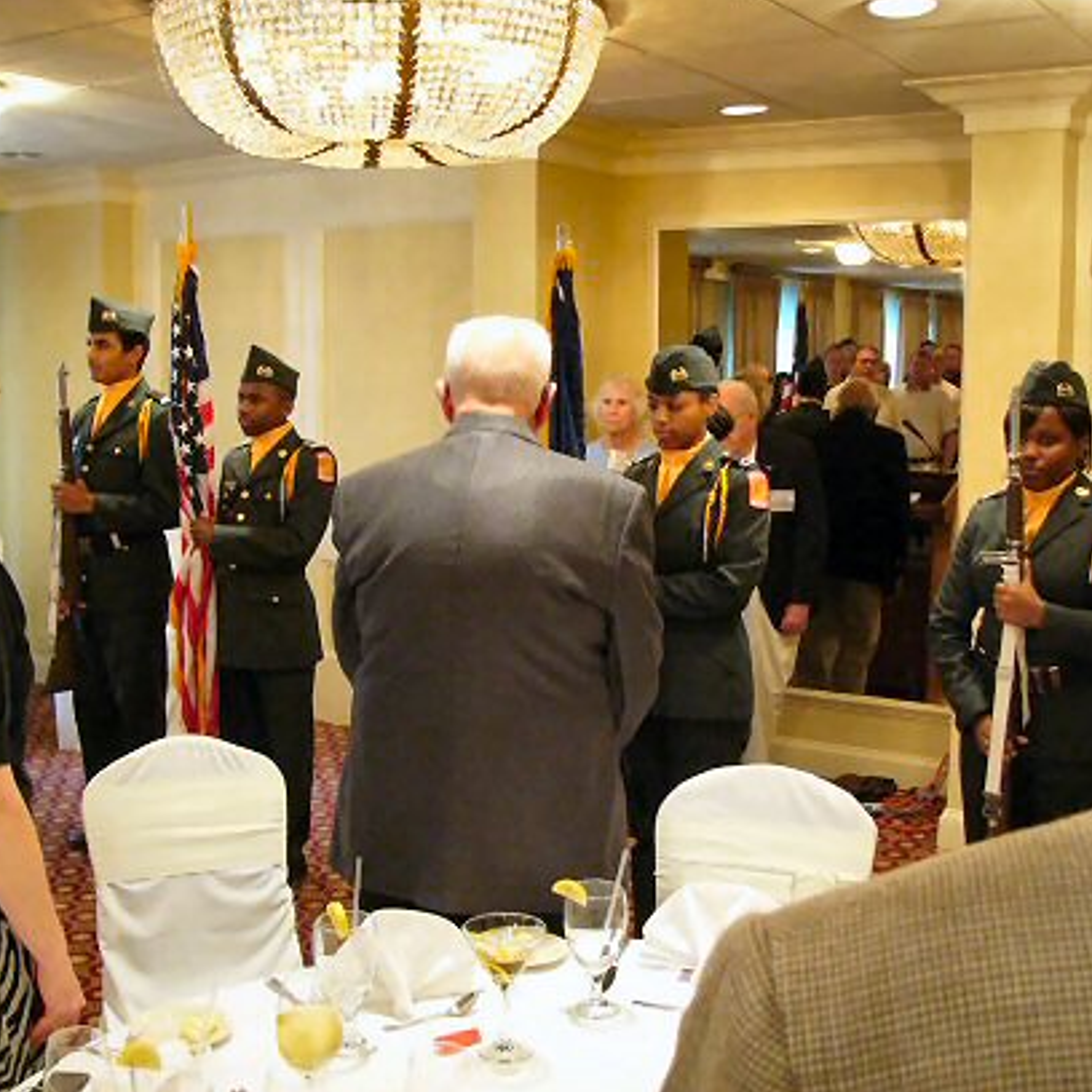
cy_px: 541
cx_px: 567
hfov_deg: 39.2
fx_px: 1535
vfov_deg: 39.2
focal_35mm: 43
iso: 200
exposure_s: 1/8
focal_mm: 6
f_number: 2.8
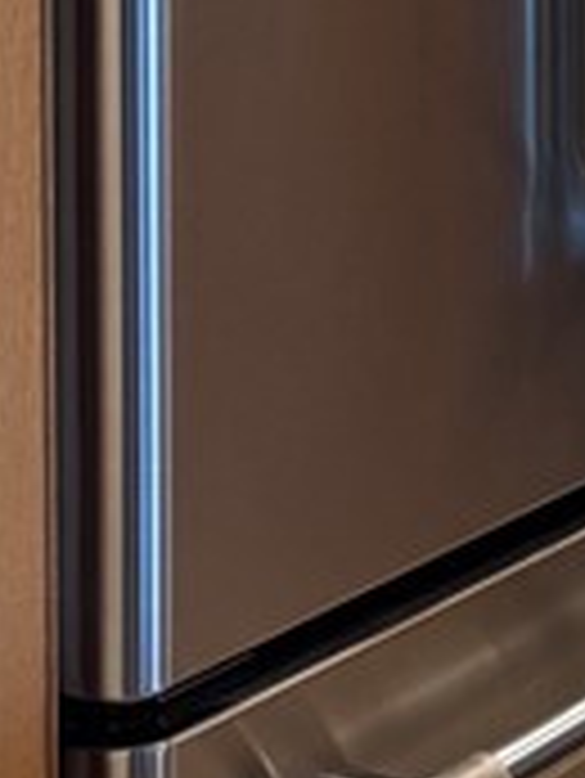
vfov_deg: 13.2
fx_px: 3196
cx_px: 1642
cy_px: -364
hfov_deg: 8.9
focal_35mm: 142
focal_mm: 6.76
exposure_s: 1/60
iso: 125
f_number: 1.78
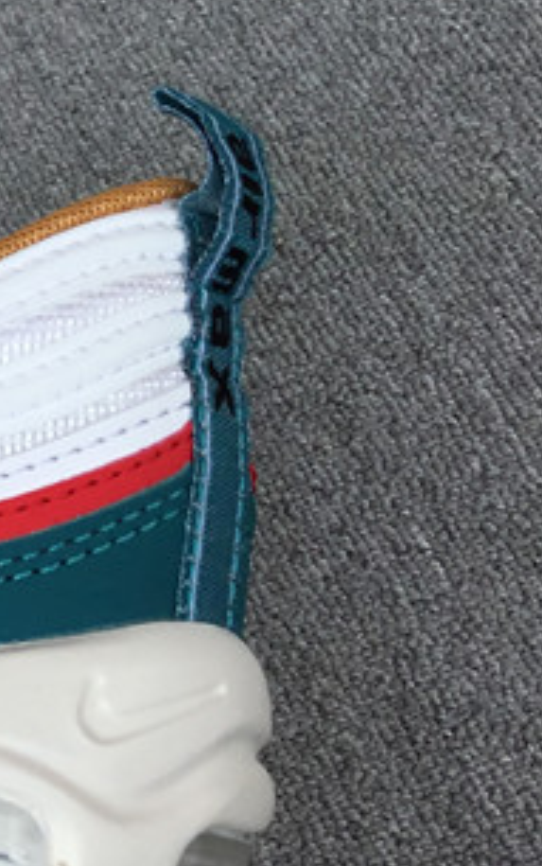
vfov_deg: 21.4
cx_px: -553
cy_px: 371
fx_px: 2289
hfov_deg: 12.0
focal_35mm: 97
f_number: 2.4
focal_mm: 3.3
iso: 25
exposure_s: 1/509
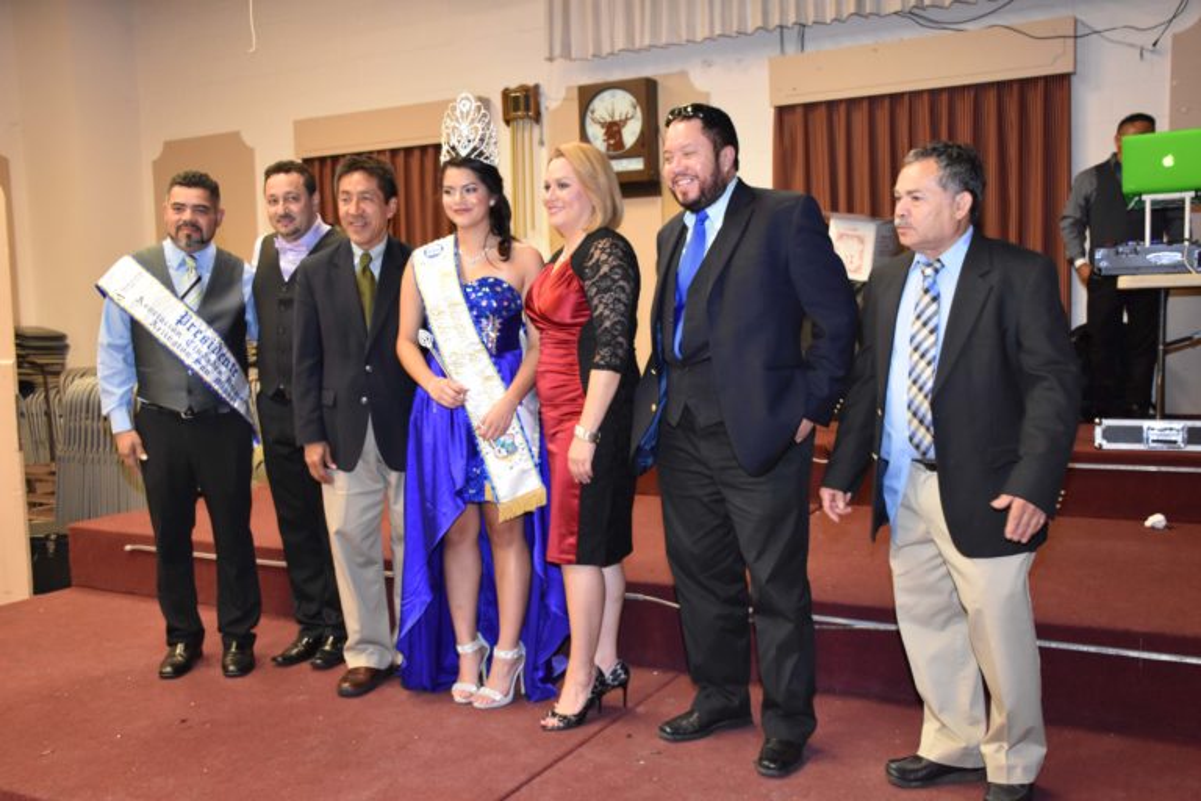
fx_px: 1151
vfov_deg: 38.4
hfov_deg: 55.1
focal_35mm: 34
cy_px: 400
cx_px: 600
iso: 2500
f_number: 4
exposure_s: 1/60
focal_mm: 23
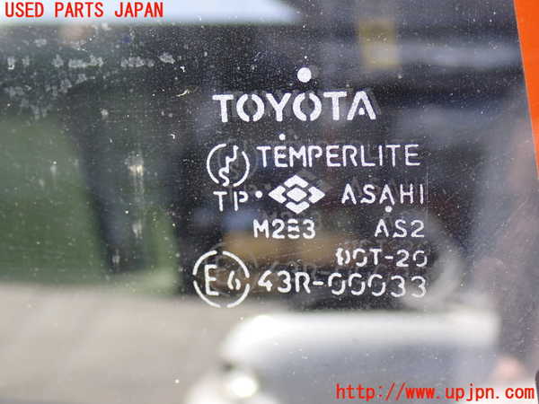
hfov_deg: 31.2
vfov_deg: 23.7
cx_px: 270
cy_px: 202
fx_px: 965
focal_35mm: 62
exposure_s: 1/125
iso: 200
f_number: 3.6
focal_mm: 11.09
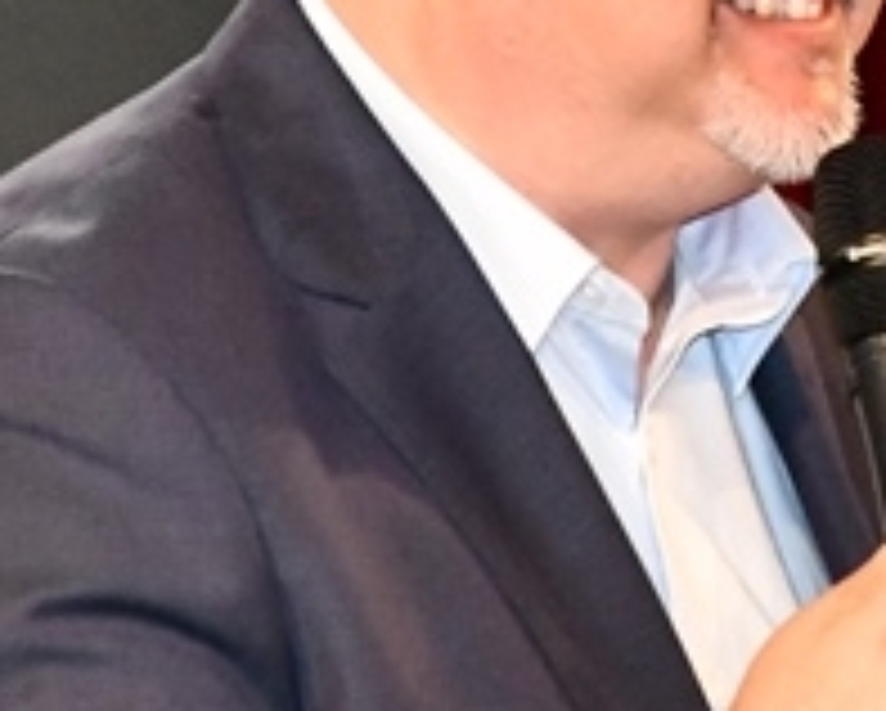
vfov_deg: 1.1
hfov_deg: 1.3
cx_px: 603
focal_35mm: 1463
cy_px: -25
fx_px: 38401
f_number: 5.6
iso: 12800
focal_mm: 300
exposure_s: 1/250
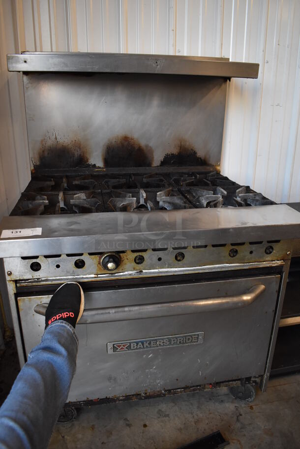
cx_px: 150
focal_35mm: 27
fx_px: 337
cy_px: 224
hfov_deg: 48.0
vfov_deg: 67.3
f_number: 3.5
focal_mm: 18
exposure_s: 1/125
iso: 1600
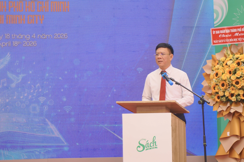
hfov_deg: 28.7
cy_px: 81
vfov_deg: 19.3
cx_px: 122
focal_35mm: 70
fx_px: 477
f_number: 5.6
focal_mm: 47
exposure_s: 1/80
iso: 125
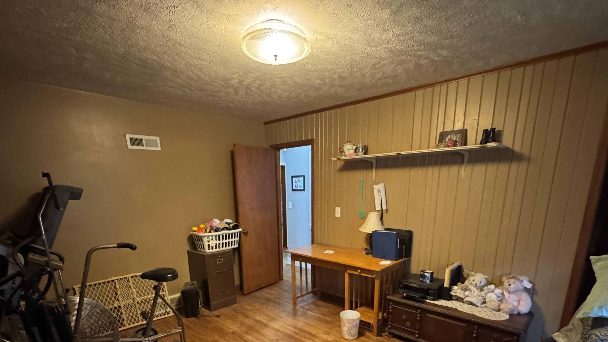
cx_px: 307
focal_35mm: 19
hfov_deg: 89.6
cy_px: 264
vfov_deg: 55.0
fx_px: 306
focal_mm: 2.22
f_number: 2.2
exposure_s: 1/30
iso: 1250
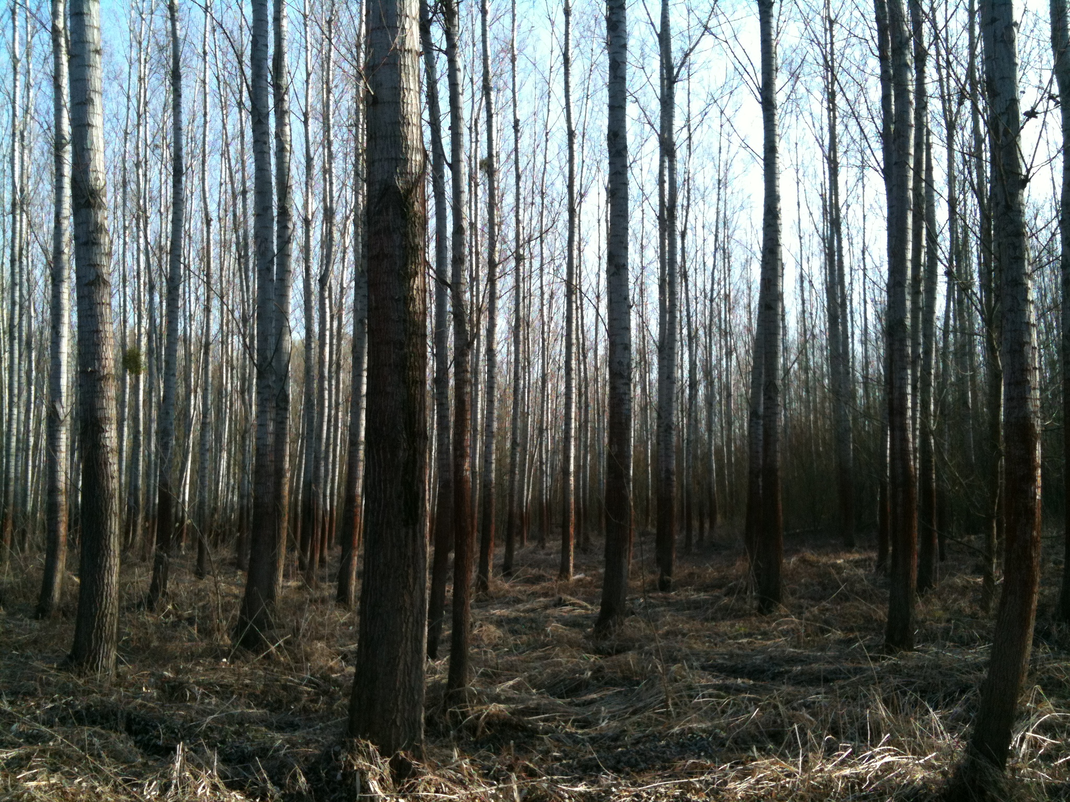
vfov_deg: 40.7
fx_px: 1082
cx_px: 535
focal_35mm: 35
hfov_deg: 52.6
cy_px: 401
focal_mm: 3.85
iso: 64
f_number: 2.8
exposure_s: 1/295
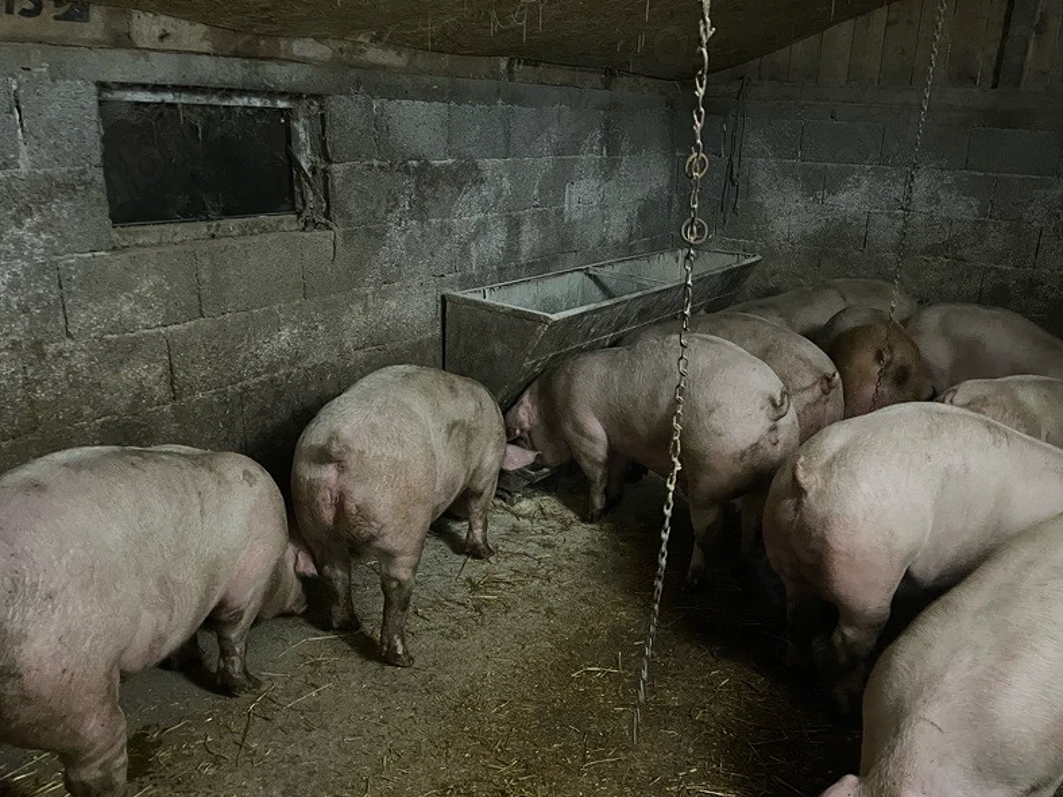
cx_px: 634
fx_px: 1013
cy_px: 492
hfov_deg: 55.0
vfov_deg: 42.7
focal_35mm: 33
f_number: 1.6
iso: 1000
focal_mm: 5.1
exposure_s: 1/30
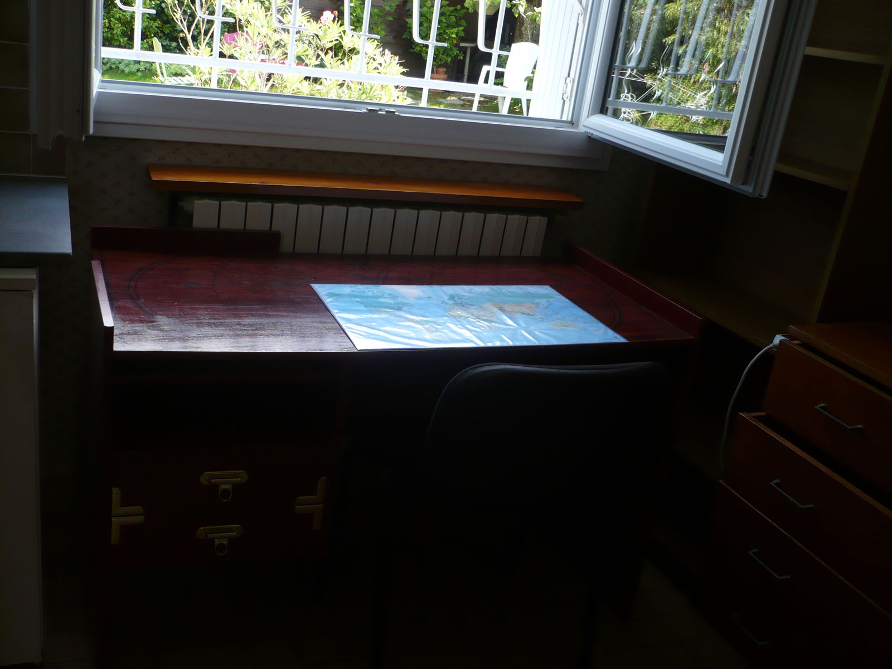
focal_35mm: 35
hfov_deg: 52.6
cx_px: 446
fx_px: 902
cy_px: 334
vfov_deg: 40.7
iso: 100
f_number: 2.8
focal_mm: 5.8
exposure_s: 1/100
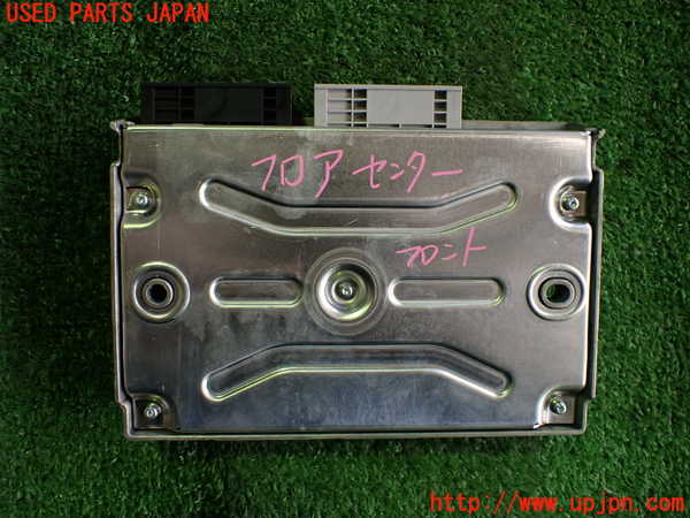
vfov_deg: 46.8
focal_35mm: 30
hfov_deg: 60.0
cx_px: 345
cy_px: 259
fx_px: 598
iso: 400
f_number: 2.3
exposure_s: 1/125
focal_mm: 5.4
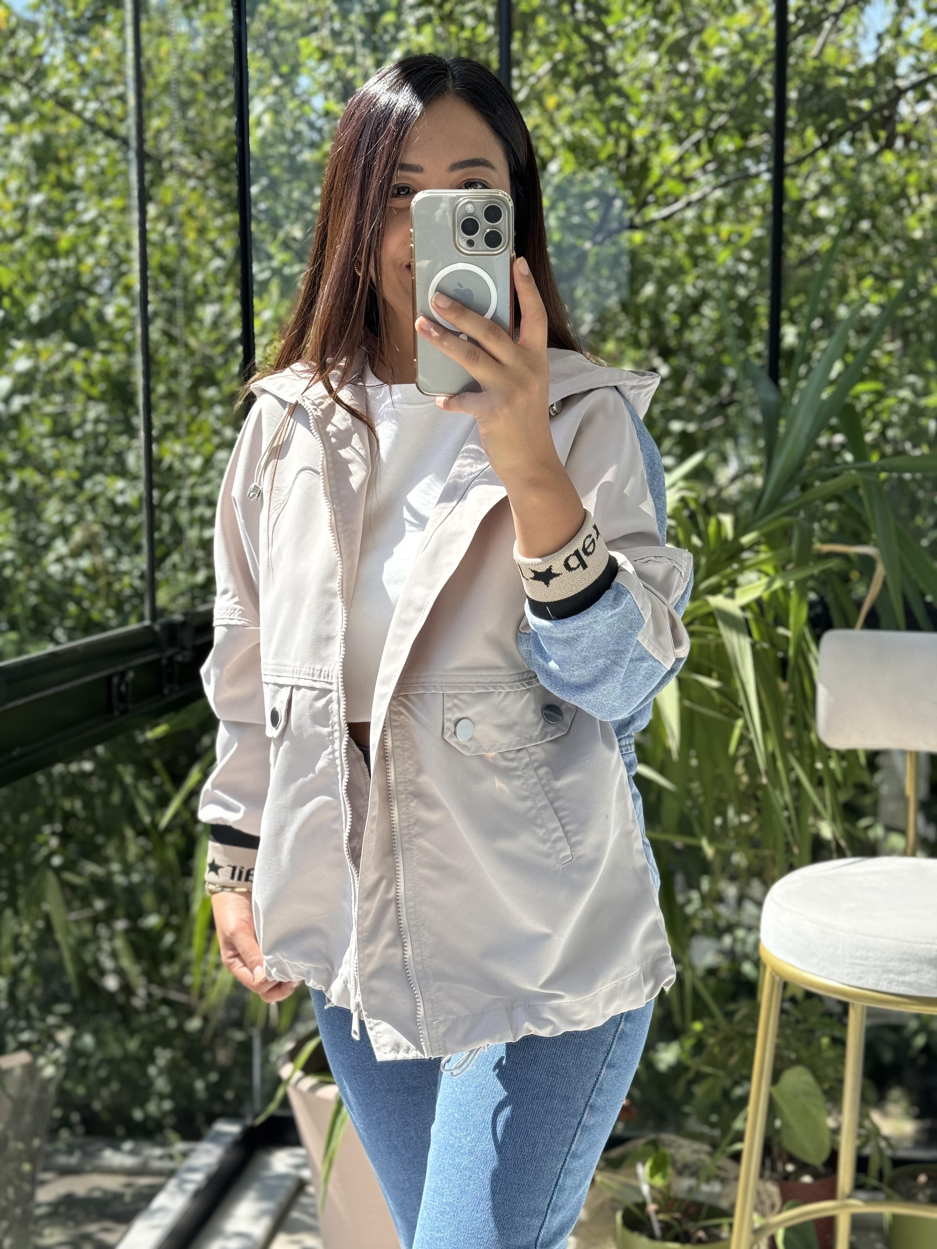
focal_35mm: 48
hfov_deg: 30.3
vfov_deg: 39.7
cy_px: 624
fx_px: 1732
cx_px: 468
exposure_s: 1/383
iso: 64
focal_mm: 6.76
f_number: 1.78
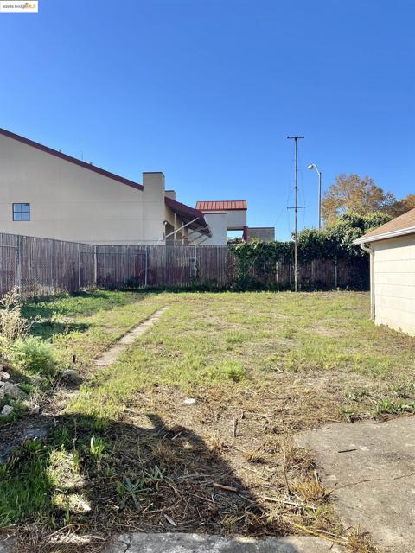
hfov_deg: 53.1
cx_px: 208
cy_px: 276
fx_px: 416
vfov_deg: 67.3
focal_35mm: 26
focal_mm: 5.7
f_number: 1.5
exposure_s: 1/2762
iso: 50
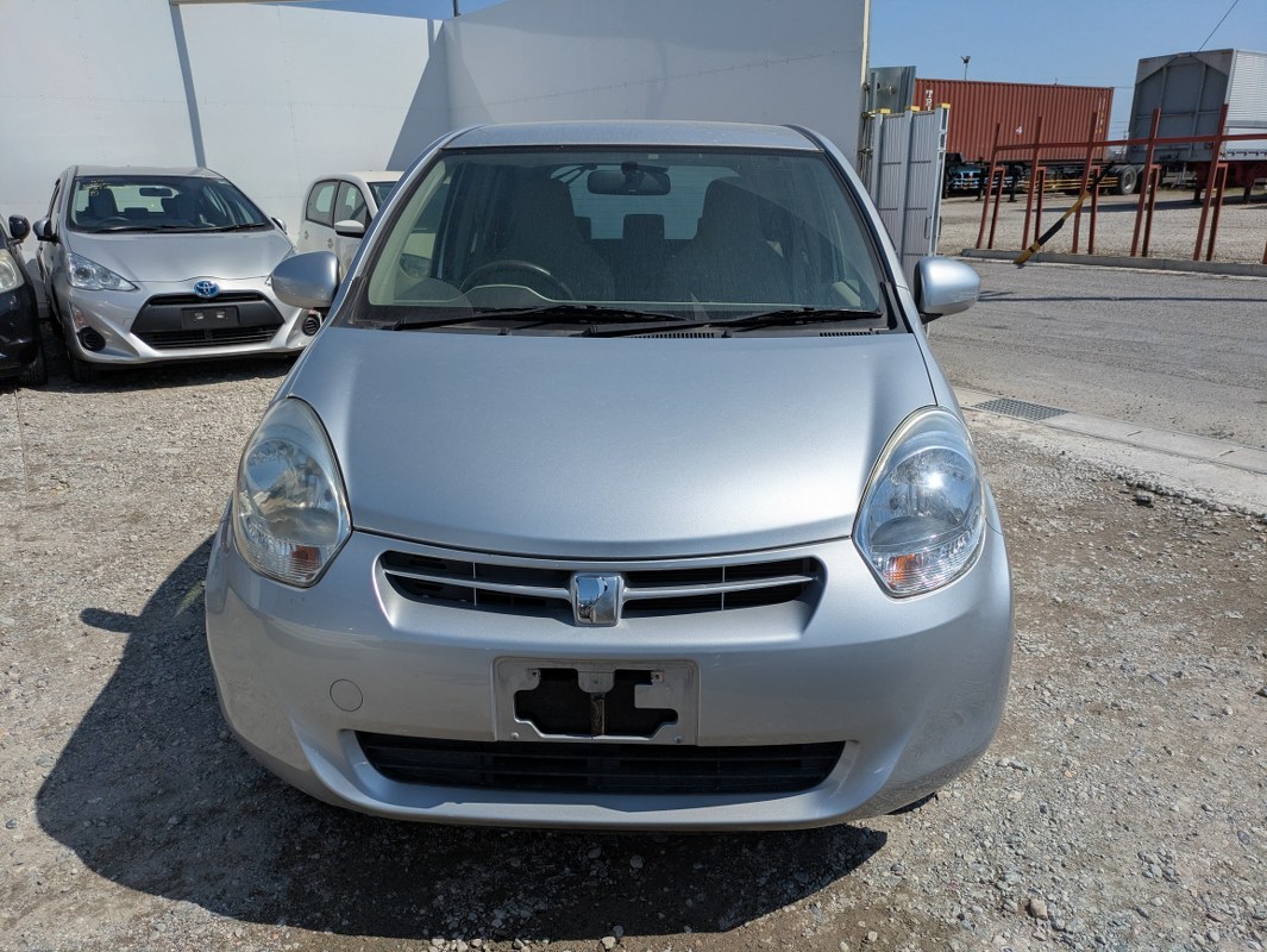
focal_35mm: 25
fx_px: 916
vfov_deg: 54.9
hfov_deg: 69.4
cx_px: 634
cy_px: 476
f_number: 1.89
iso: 48
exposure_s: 1/7092
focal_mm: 5.43
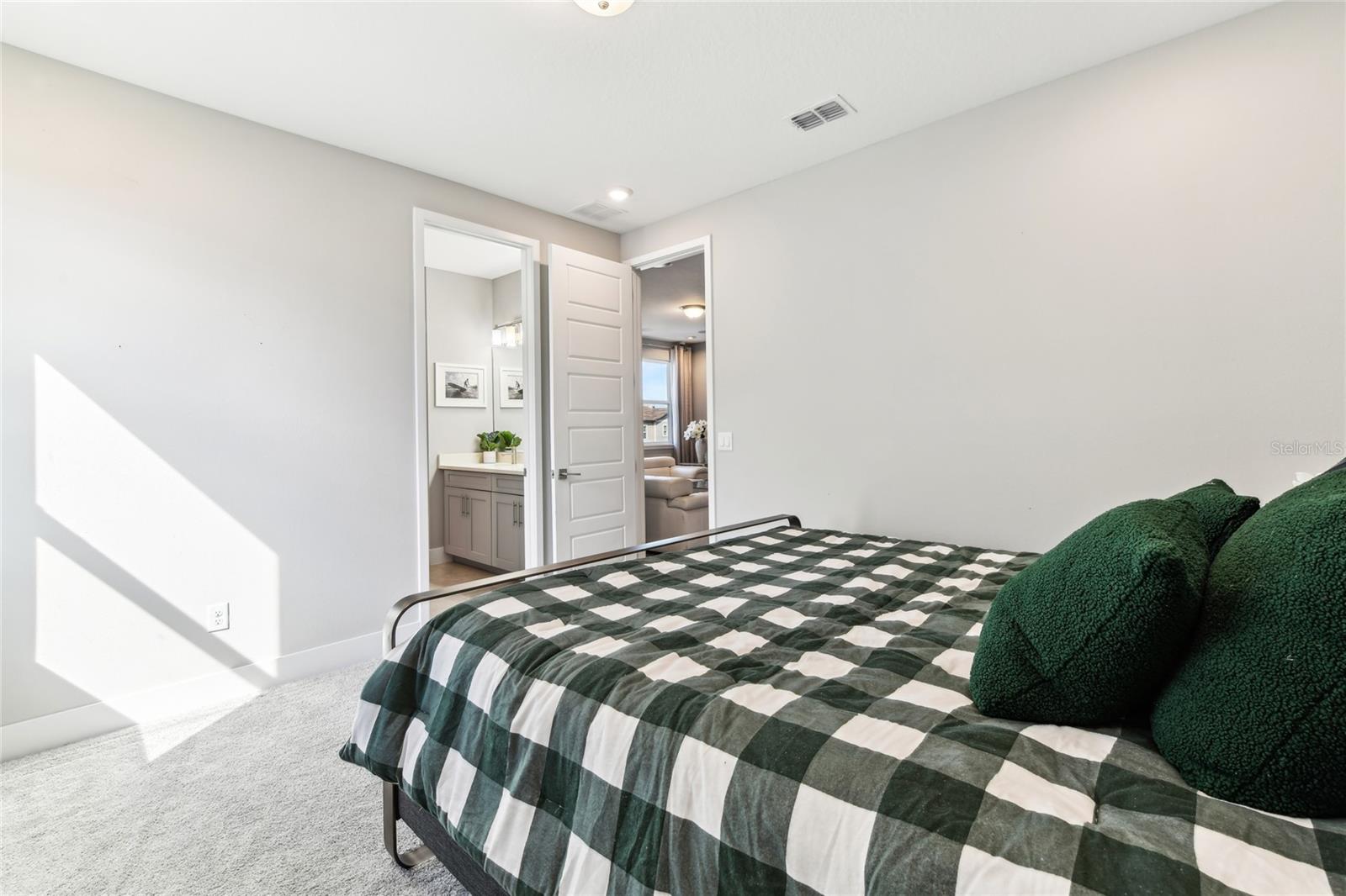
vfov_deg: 77.3
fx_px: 561
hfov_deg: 100.4
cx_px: 673
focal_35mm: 15
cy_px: 448
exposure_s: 1/20
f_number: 8
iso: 400
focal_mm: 15
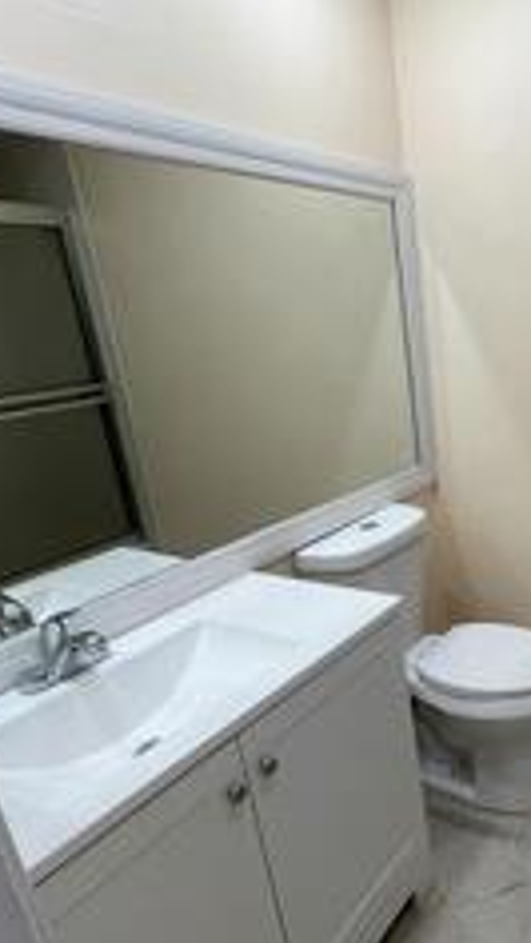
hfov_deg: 40.8
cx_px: 547
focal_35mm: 24
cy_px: 527
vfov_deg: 76.0
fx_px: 600
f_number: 1.8
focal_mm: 1.57
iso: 80
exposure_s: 1/120
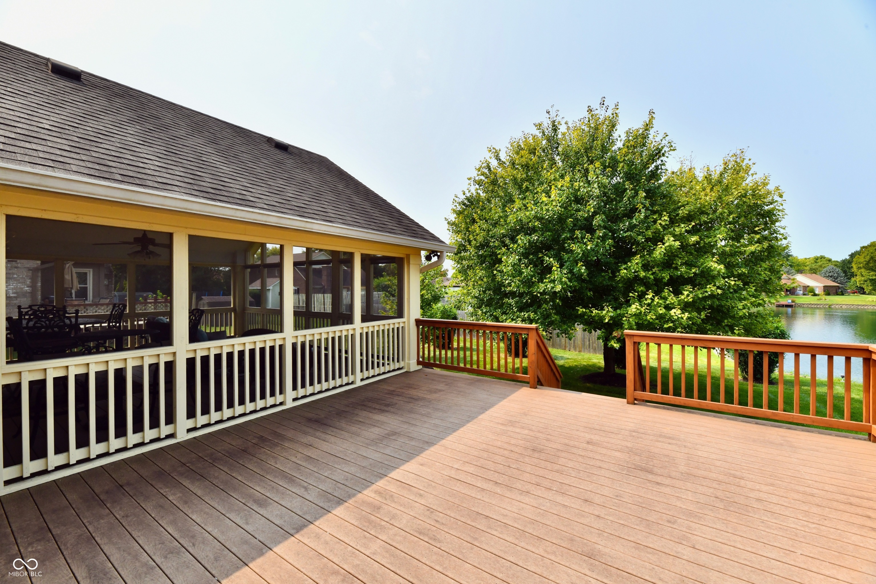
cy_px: 292
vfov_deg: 81.2
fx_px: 341
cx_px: 438
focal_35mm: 14
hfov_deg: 104.3
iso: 640
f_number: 13
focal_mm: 14
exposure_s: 1/640
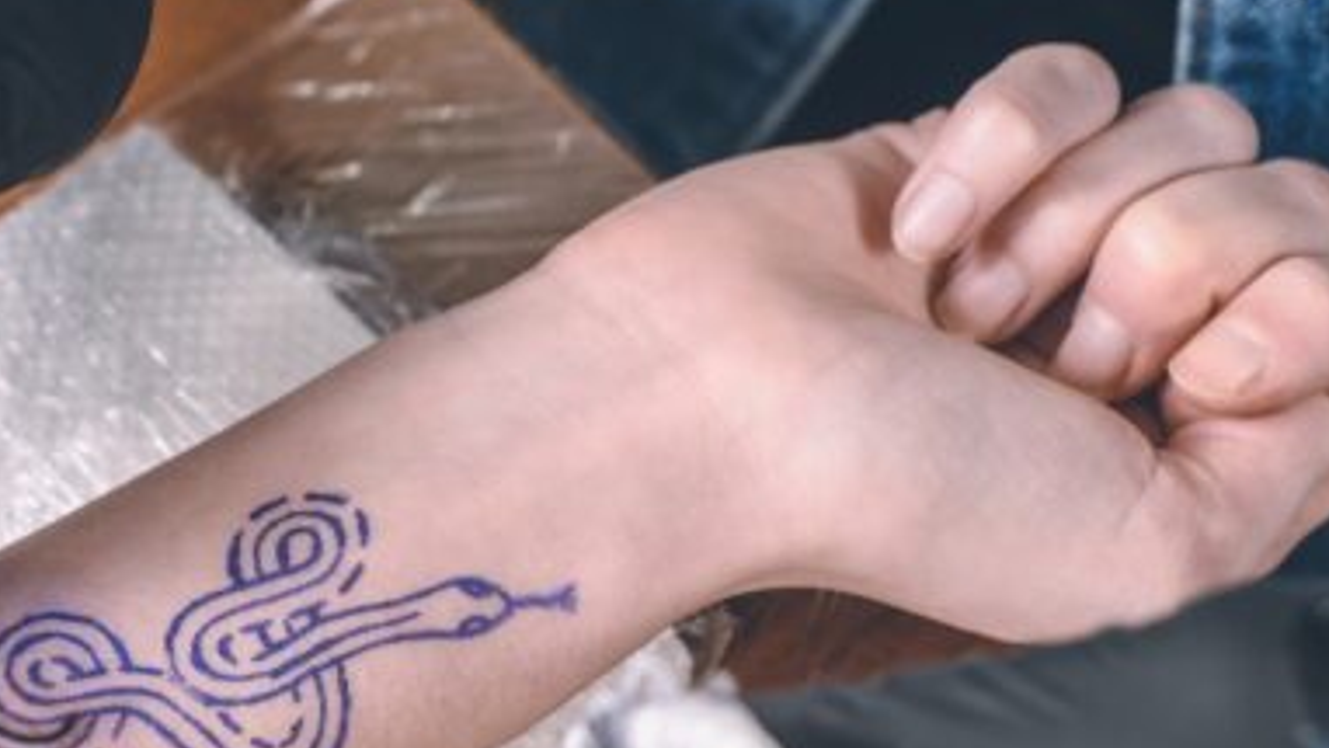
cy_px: 564
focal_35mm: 179
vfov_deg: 6.8
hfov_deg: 11.9
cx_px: 83
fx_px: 6309
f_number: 4
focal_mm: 85
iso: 320
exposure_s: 1/125
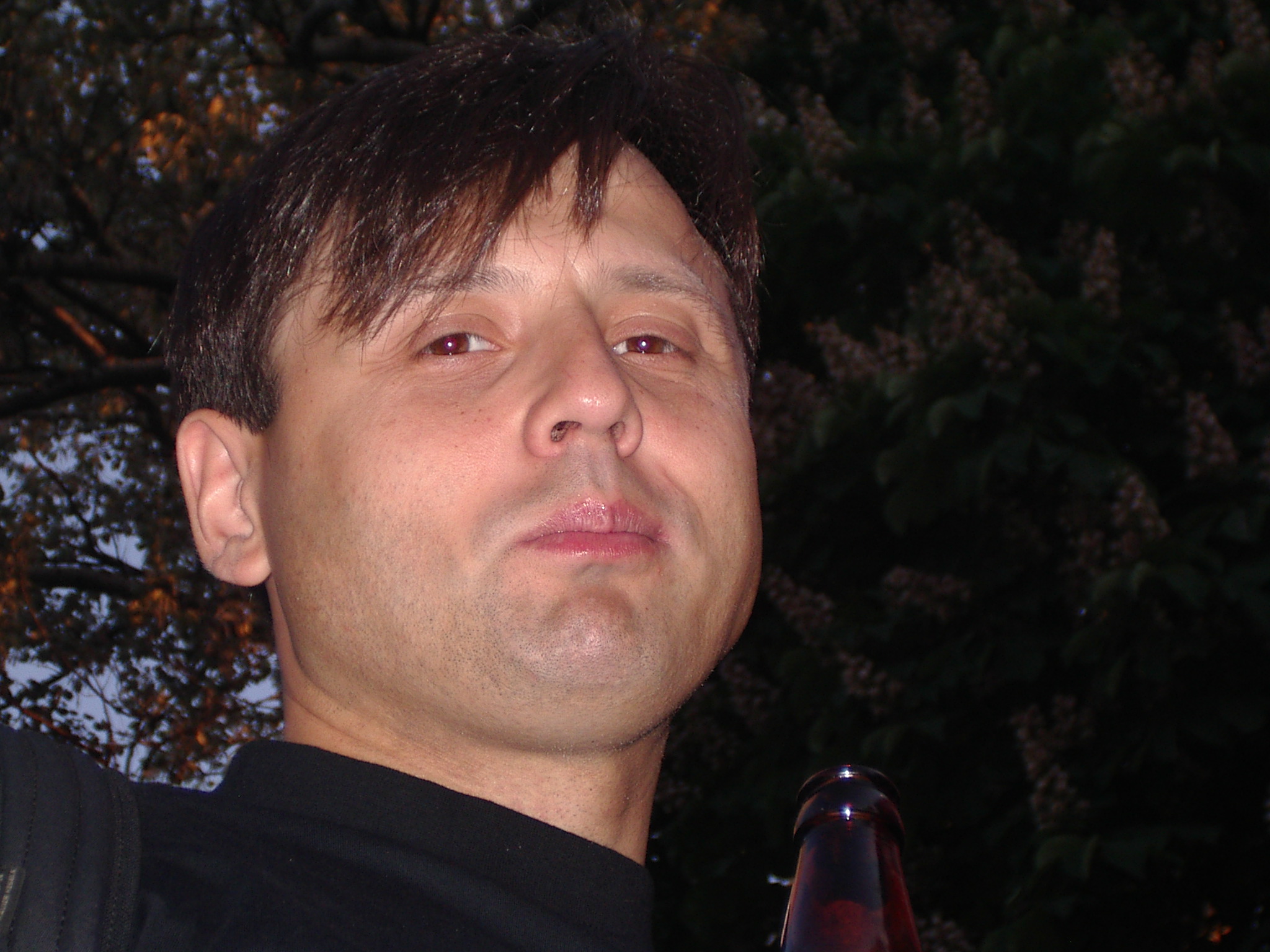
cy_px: 476
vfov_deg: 13.0
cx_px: 635
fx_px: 4182
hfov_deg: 17.3
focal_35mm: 114
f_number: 5
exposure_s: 1/125
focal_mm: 17.4
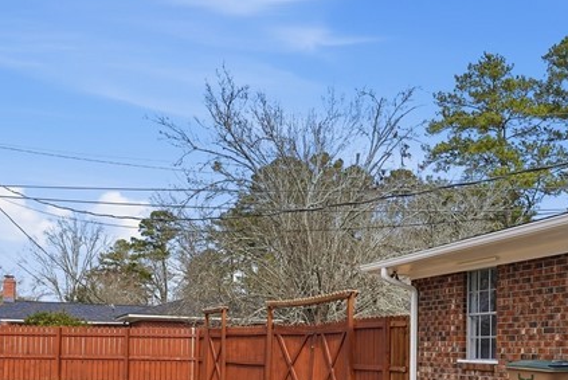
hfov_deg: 46.1
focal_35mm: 41
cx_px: 406
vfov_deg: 31.1
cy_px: 345
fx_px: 648
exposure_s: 1/2000
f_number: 9
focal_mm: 16
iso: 320
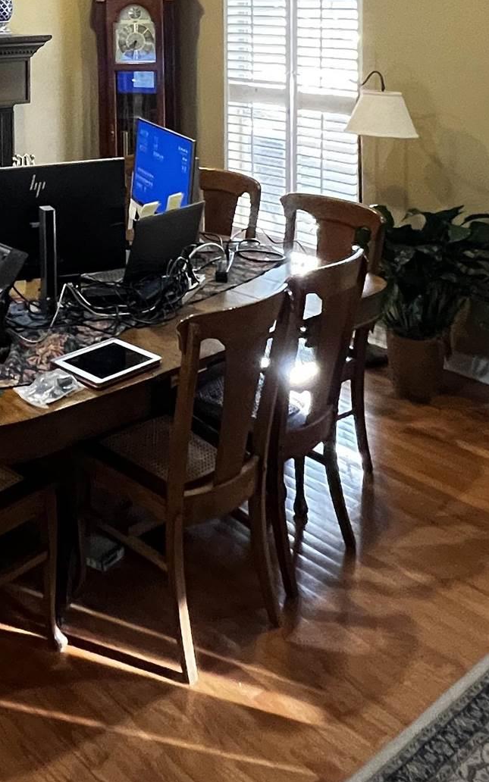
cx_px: -1
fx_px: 874
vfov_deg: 42.1
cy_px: 10
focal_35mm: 41
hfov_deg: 29.2
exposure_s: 1/60
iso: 640
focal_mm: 1.57
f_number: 1.8
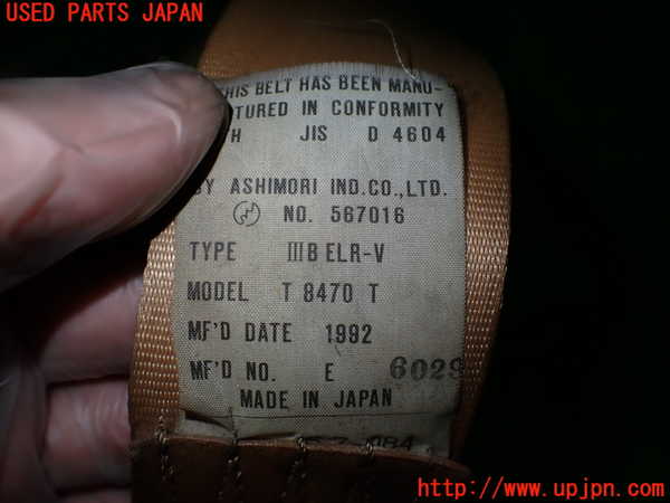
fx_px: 581
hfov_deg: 60.0
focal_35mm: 30
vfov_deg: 46.8
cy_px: 252
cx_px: 335
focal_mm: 5.4
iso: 100
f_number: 2.3
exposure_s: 1/125
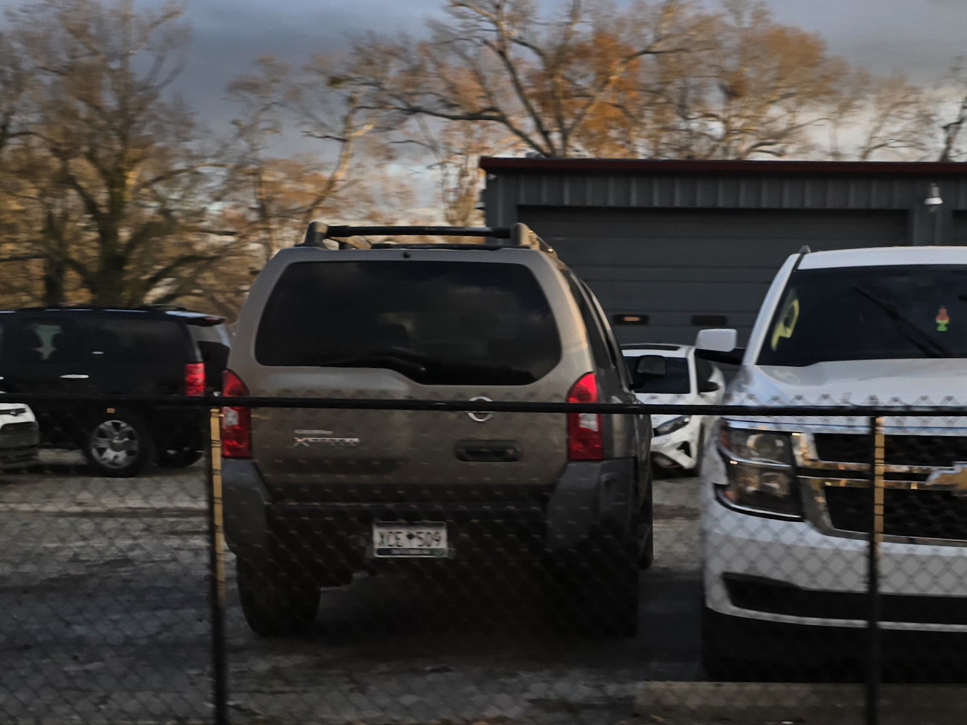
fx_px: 643
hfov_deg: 73.9
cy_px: 362
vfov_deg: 58.9
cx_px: 484
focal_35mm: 23
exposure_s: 1/303
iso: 12
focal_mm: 6.3
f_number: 1.7
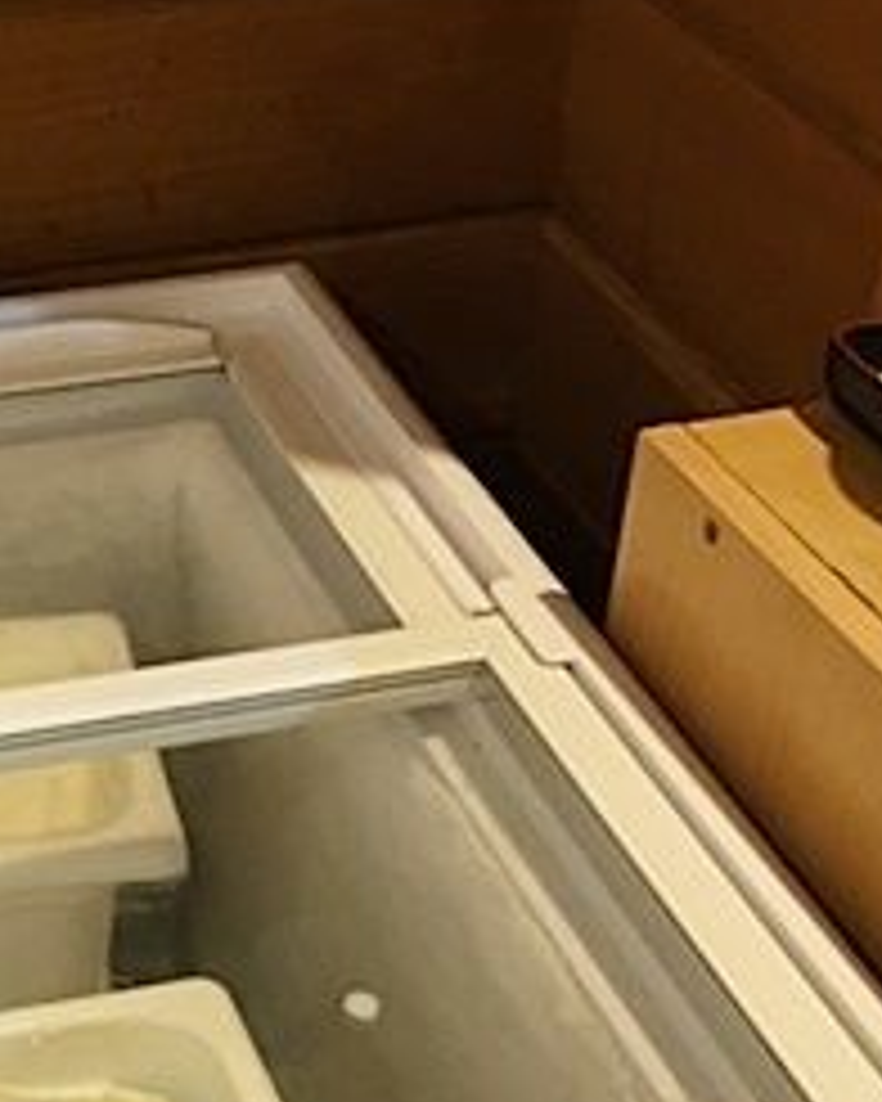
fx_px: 2512
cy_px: 1091
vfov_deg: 23.7
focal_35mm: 77
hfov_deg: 19.4
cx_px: 40
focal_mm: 4.15
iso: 64
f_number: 2.2
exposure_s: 1/4
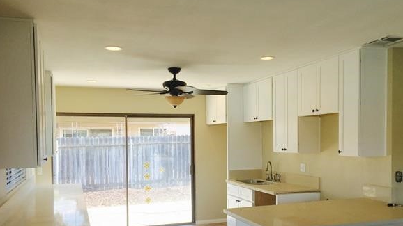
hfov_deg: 56.6
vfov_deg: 33.2
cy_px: 161
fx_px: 374
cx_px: 210
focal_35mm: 35
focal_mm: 4.15
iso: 32
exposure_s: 1/206
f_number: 2.2
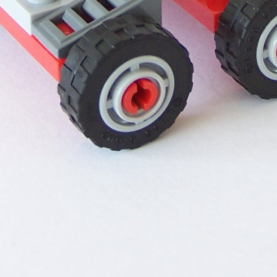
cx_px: 209
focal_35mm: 180
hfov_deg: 9.7
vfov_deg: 9.5
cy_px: -130
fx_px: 1630
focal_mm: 8.5
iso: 100
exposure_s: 1/30
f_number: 3
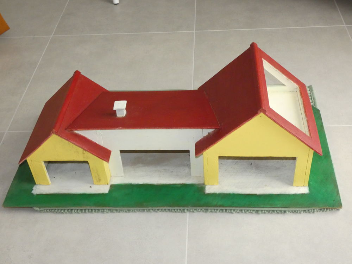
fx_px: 468
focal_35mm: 46
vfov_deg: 31.5
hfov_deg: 41.2
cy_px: 132
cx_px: 176
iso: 800
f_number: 3.8
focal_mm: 8.2
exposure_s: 1/60
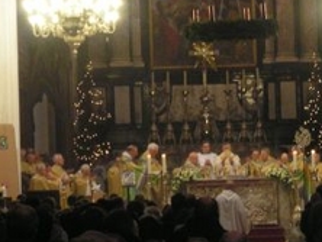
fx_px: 2766
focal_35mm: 297
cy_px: 85
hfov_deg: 6.7
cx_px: 245
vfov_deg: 5.0
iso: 200
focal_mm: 22
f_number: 3.2
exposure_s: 1/13
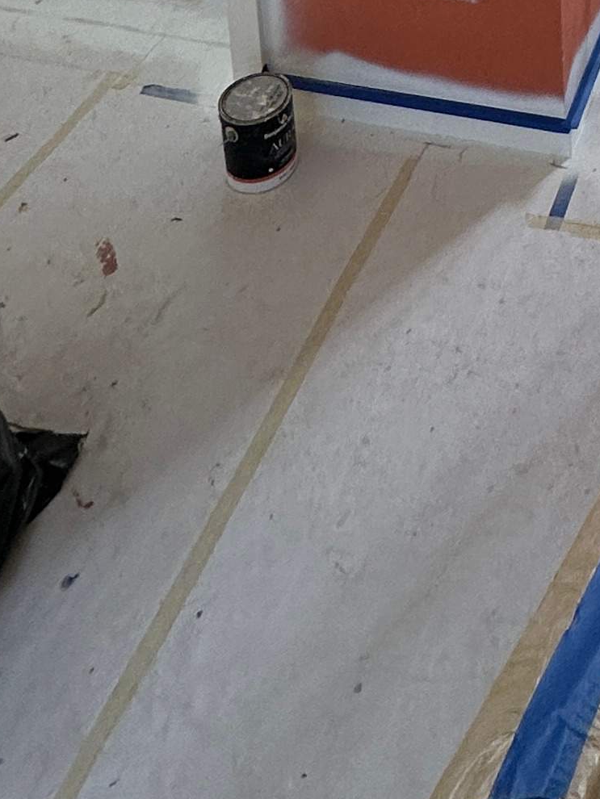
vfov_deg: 22.6
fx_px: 1317
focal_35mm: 57
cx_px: 669
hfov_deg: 23.9
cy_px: -576
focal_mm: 2.22
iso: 64
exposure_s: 1/120
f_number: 2.2
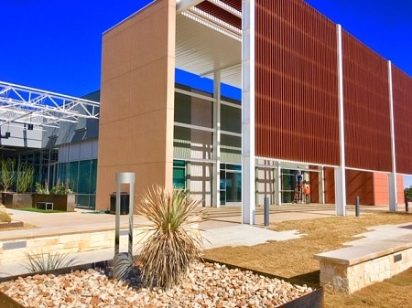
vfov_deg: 48.2
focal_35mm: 29
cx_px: 206
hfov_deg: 61.7
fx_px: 345
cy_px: 154
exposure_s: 1/3077
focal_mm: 4.15
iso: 25
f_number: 2.2
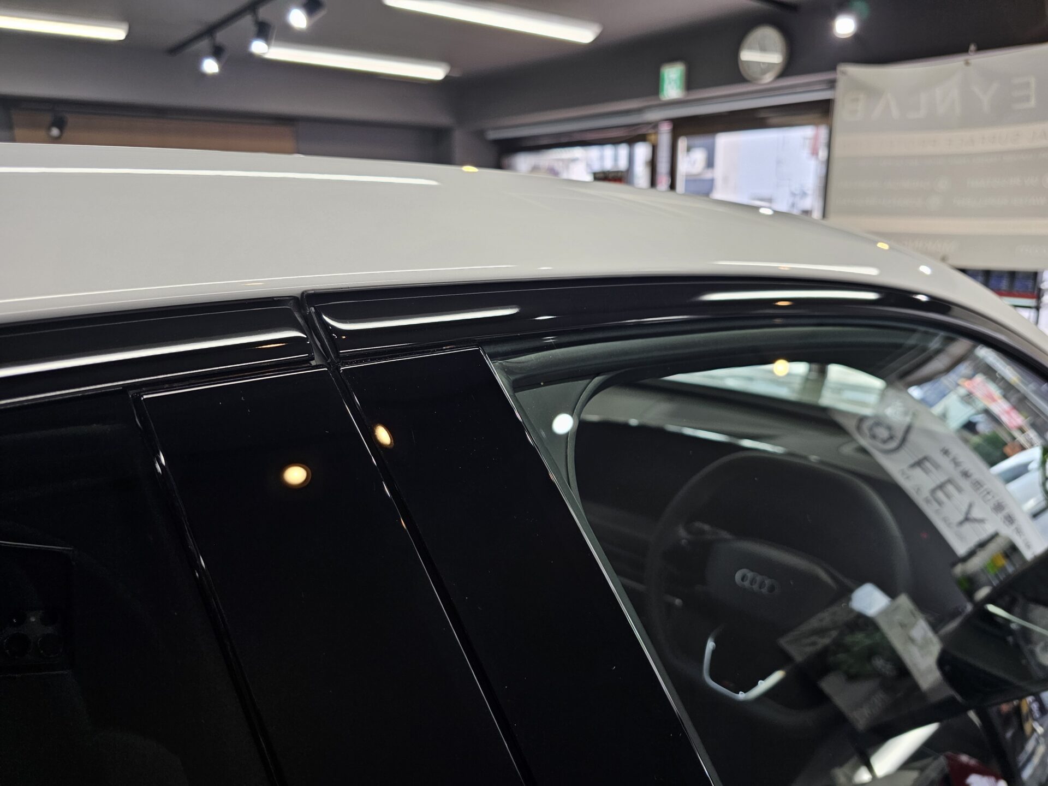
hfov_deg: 73.9
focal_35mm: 23
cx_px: 524
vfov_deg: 58.9
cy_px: 393
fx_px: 696
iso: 100
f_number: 1.7
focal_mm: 6.3
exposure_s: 1/190
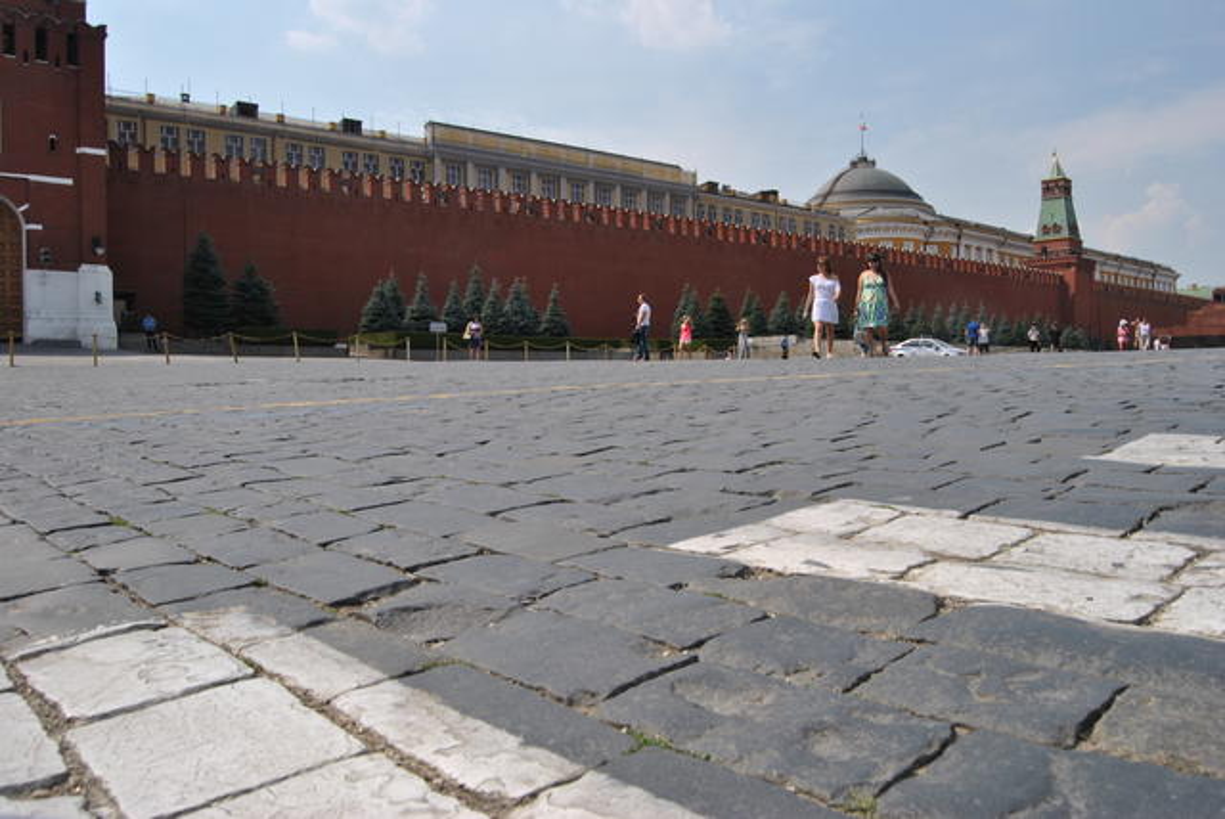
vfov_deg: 48.0
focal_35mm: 27
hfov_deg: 67.3
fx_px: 920
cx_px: 612
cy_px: 410
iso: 100
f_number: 9
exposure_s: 1/320
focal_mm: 18
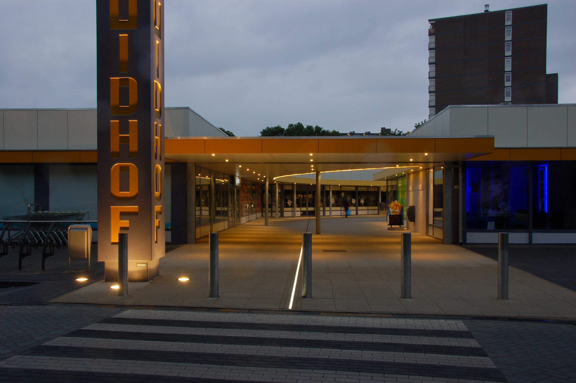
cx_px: 288
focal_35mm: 36
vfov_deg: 36.8
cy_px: 192
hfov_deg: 53.2
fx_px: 575
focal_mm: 24
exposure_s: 1/4
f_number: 14
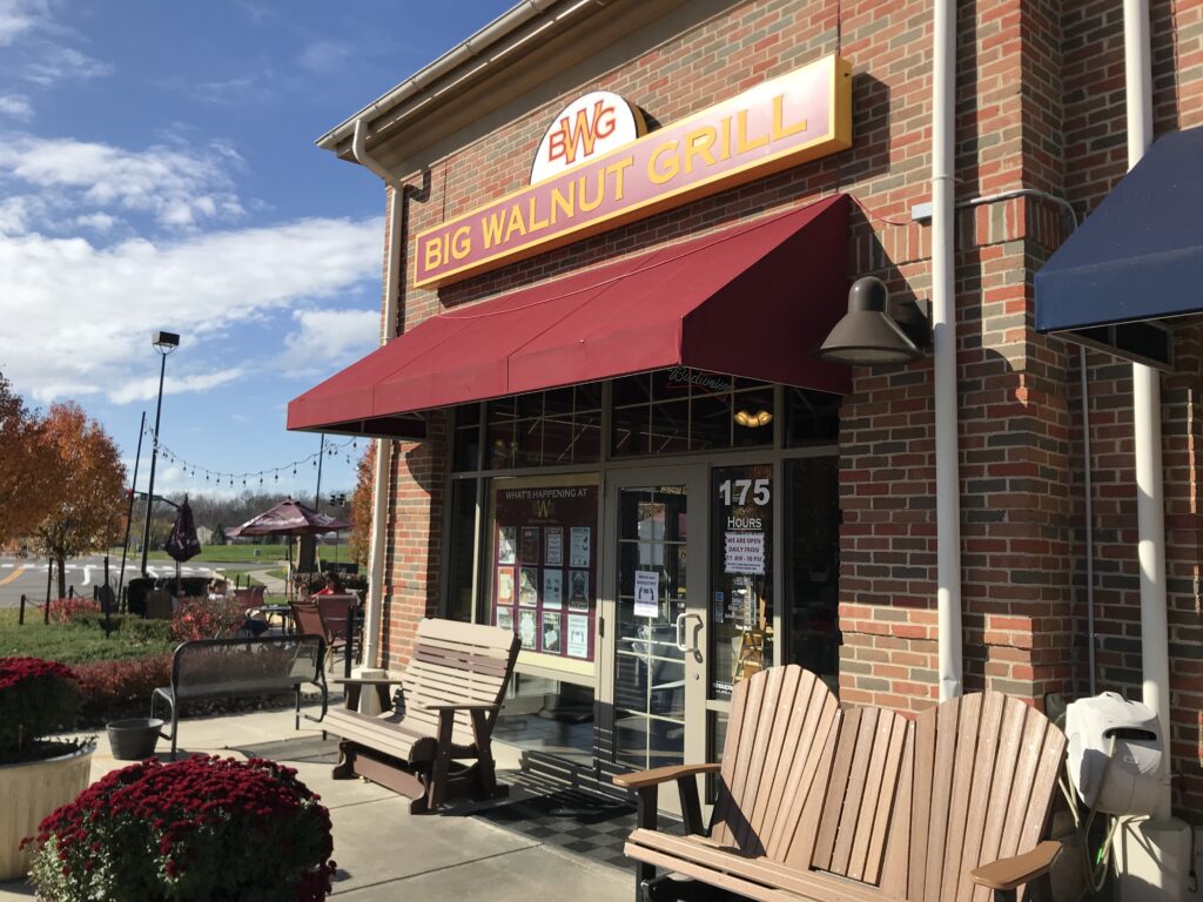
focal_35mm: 28
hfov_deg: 63.4
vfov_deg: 49.7
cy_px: 451
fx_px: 973
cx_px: 602
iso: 20
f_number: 1.8
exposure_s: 1/2591
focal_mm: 3.99
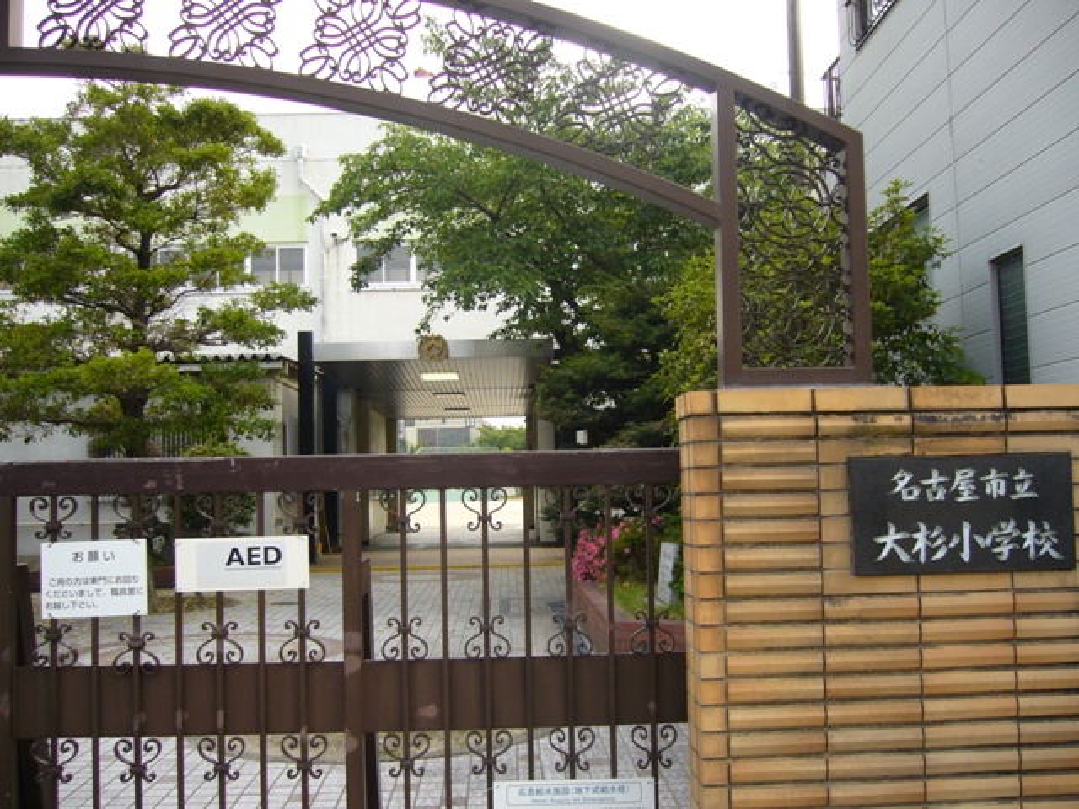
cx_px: 540
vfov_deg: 40.7
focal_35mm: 35
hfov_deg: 52.6
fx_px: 1091
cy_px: 404
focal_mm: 5.8
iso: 80
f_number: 2.8
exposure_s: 1/200
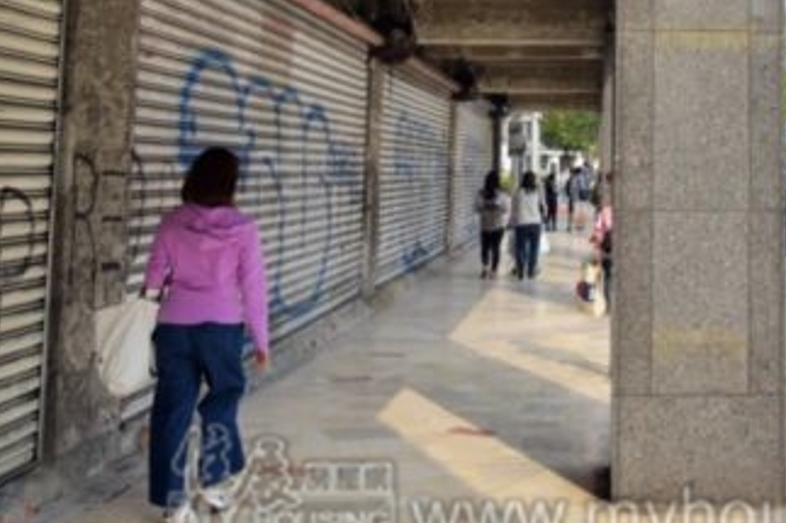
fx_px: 1135
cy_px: 51
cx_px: 681
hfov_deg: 36.3
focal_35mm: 52
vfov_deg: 25.2
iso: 100
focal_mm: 24
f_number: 5.6
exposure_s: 1/200
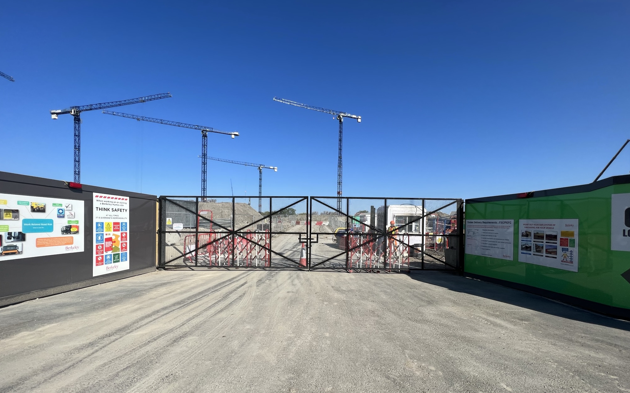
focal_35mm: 14
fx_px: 240
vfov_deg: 78.3
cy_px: 222
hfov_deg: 105.3
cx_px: 313
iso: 32
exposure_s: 1/2222
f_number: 1.8
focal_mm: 1.57
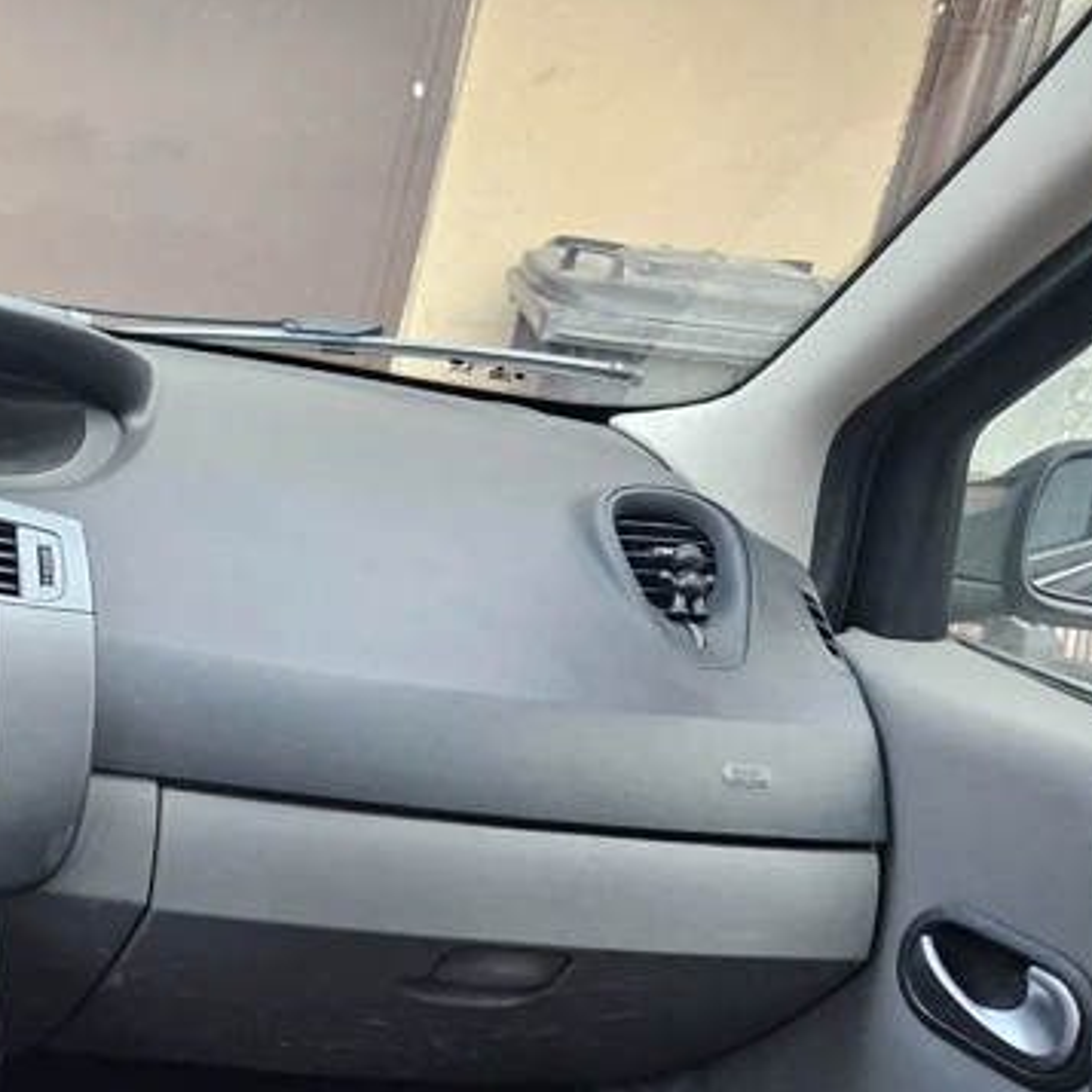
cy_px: 676
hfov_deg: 26.6
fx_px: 2034
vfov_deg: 29.9
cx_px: -220
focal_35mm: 57
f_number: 1.8
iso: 250
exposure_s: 1/190
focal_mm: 5.4
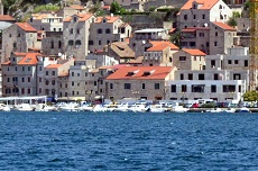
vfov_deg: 2.5
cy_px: -86
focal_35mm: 553
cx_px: 159
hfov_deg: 3.7
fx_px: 3953
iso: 900
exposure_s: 1/8000
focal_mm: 85
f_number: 4.5
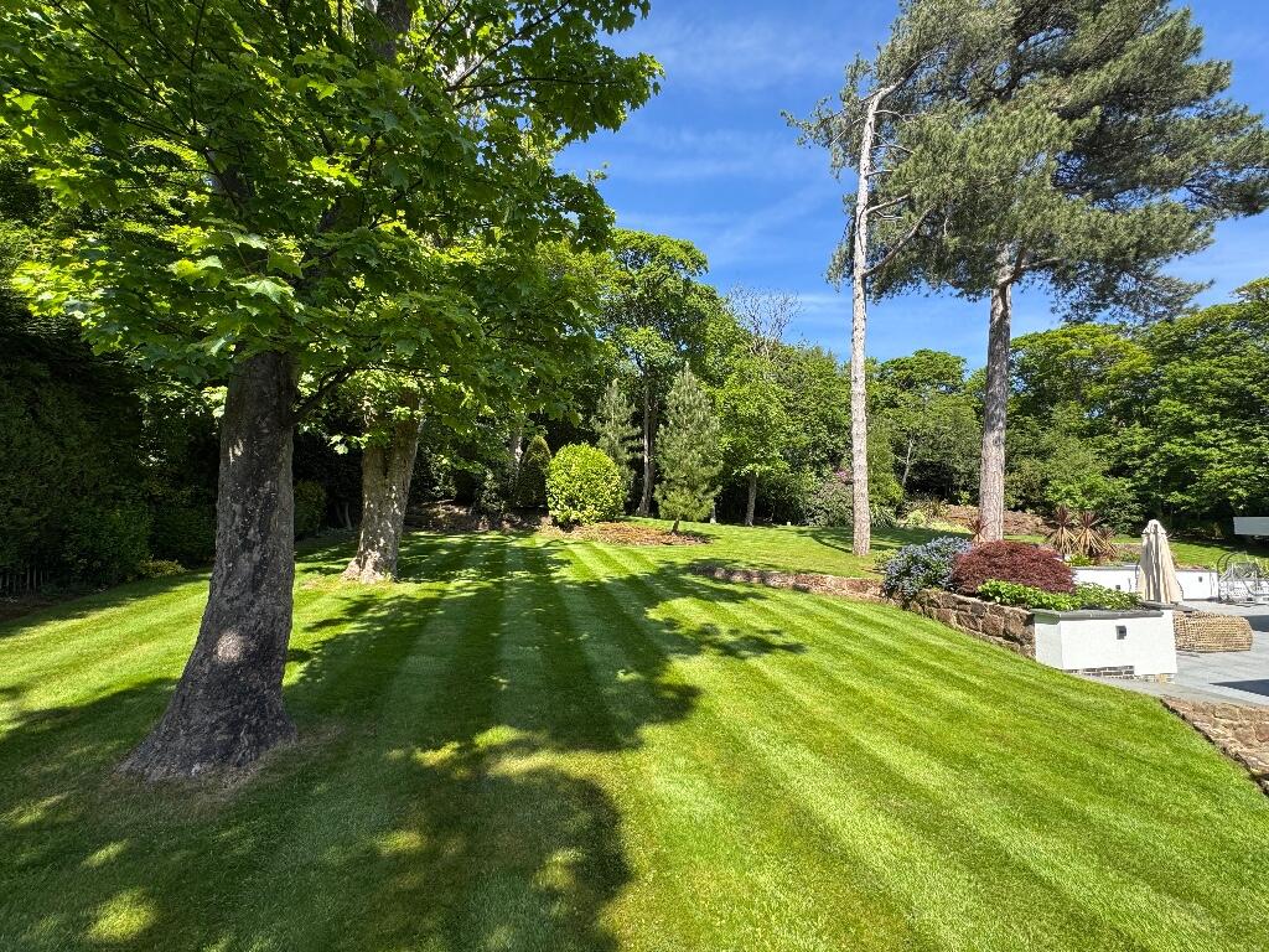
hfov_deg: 102.1
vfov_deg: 85.7
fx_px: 513
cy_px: 476
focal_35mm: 14
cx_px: 634
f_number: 2.2
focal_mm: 2.22
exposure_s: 1/587
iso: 40
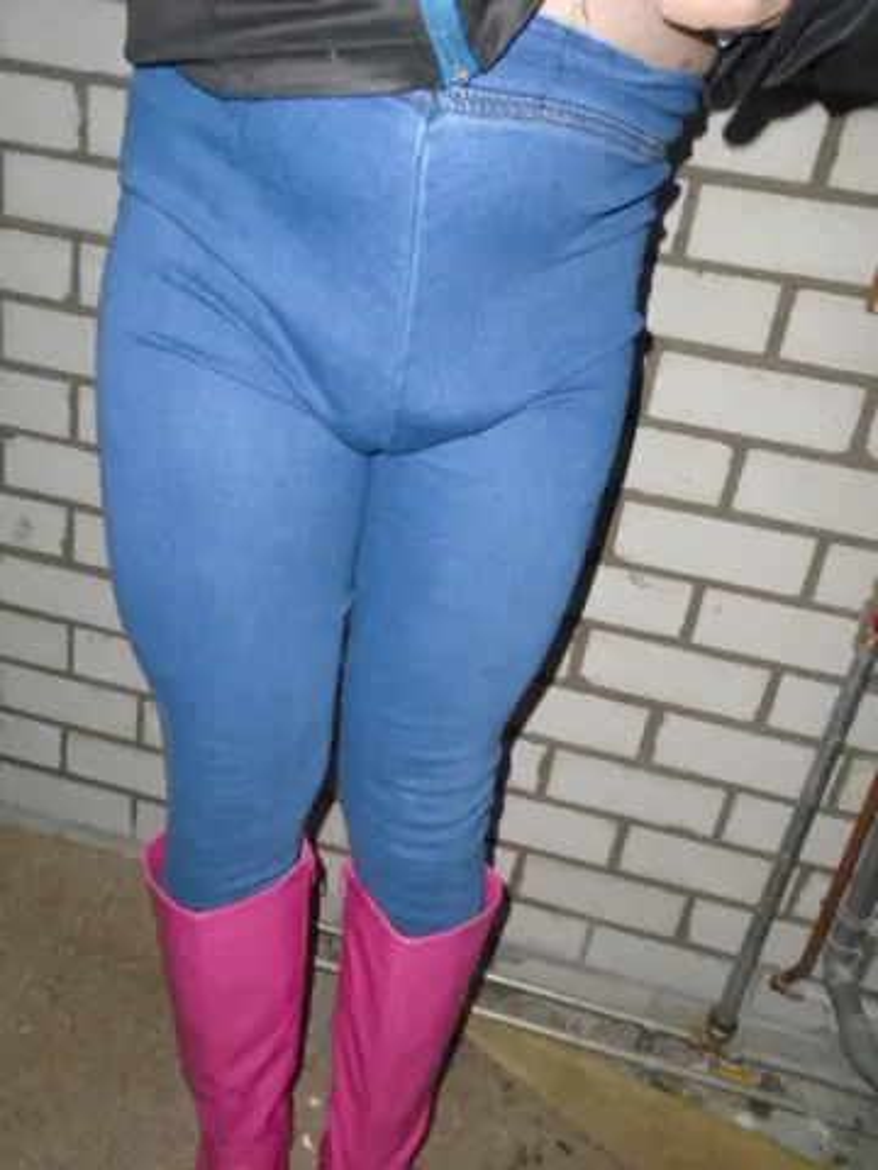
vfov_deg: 67.3
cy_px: 585
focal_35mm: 26
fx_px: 879
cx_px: 439
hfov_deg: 53.1
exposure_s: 1/30
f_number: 3.2
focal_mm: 4.6
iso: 320
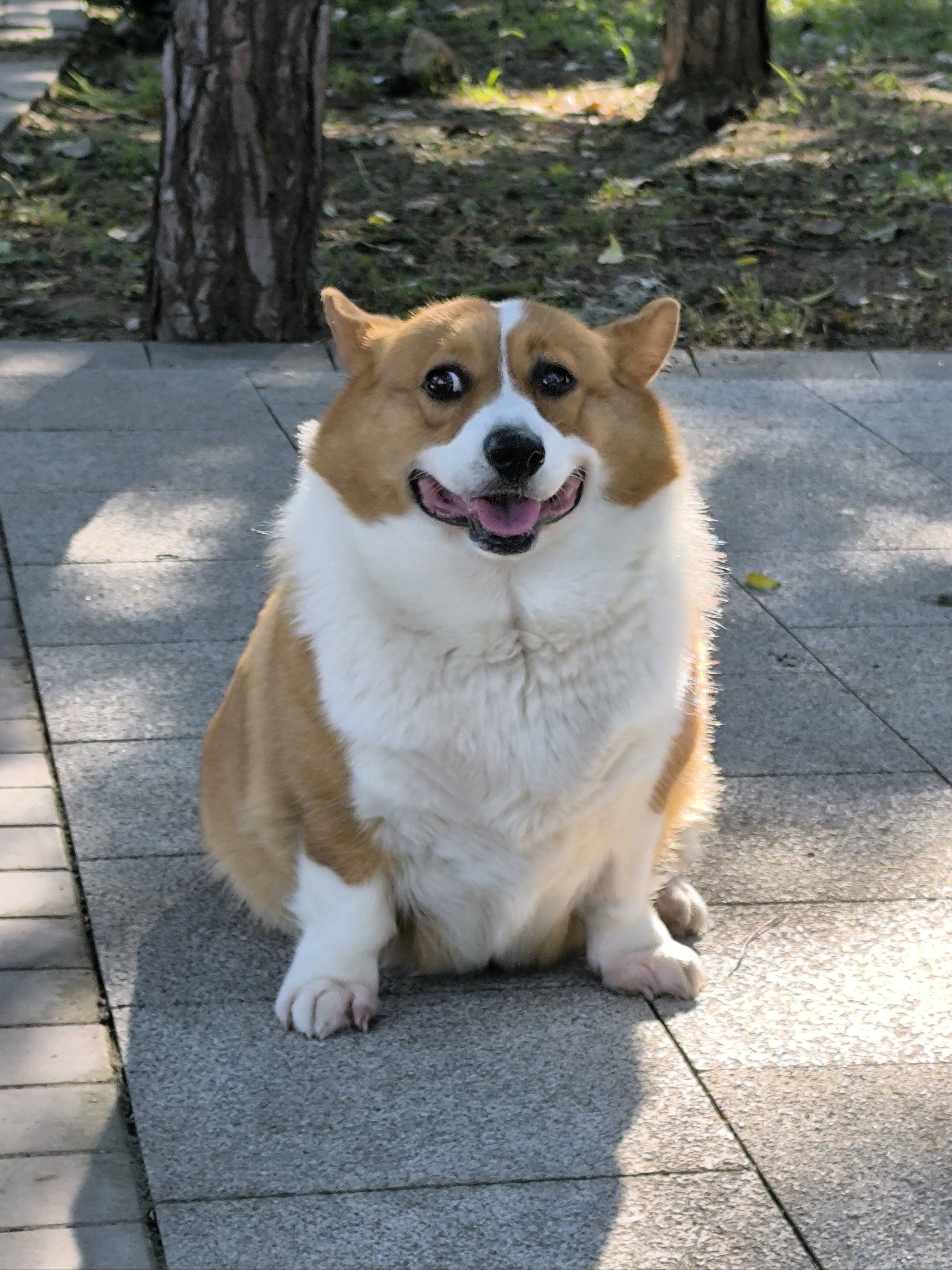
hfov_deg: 13.8
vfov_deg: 18.4
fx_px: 3924
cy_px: 635
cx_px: 476
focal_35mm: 107
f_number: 1.65
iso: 50
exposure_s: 1/278
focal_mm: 6.14
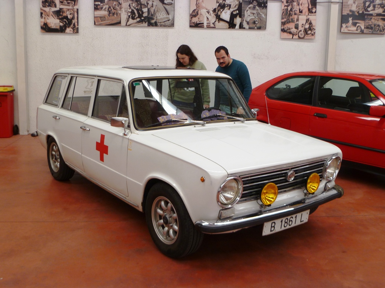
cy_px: 144
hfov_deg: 54.0
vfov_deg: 41.8
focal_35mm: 34
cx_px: 192
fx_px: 378
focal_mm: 6.1
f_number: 3.6
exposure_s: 1/30
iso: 125
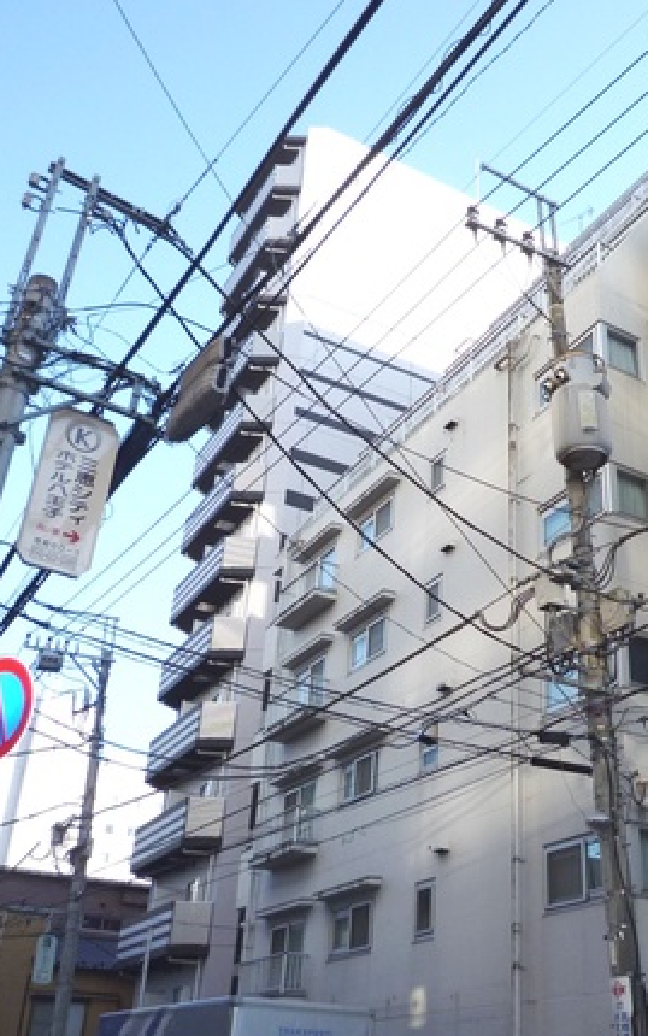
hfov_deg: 33.9
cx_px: 475
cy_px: 535
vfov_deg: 52.7
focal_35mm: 37
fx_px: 1045
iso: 100
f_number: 2.8
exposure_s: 1/500
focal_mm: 4.4
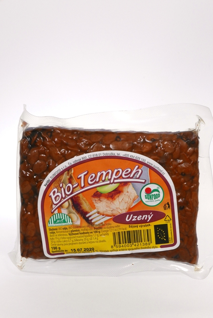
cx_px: 106
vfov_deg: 32.4
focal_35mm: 62
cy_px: 159
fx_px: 549
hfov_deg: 22.0
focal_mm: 28.2
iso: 800
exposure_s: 1/40
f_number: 16
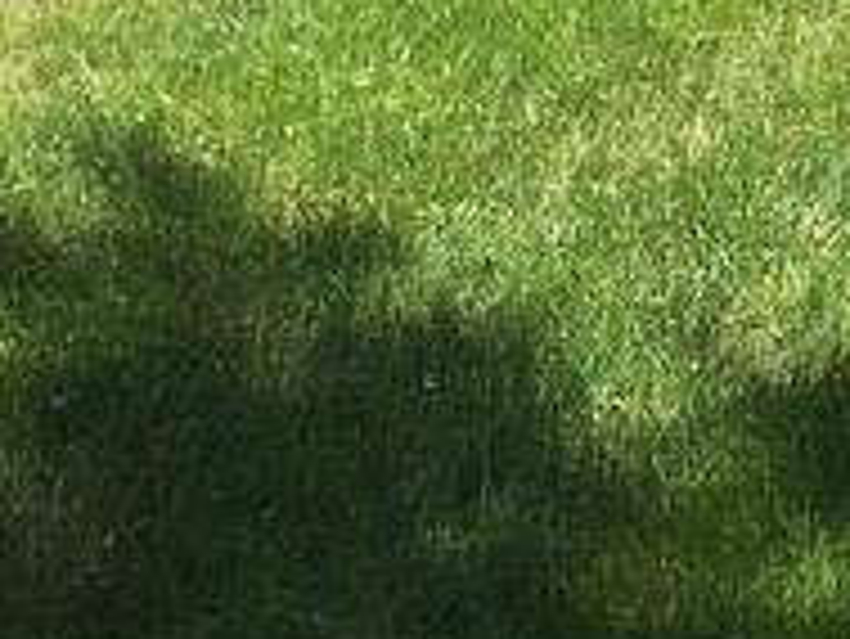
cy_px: -594
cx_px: 1507
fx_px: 3858
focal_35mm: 157
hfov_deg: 11.7
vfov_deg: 9.0
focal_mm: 4.15
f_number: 2.2
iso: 32
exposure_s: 1/1236
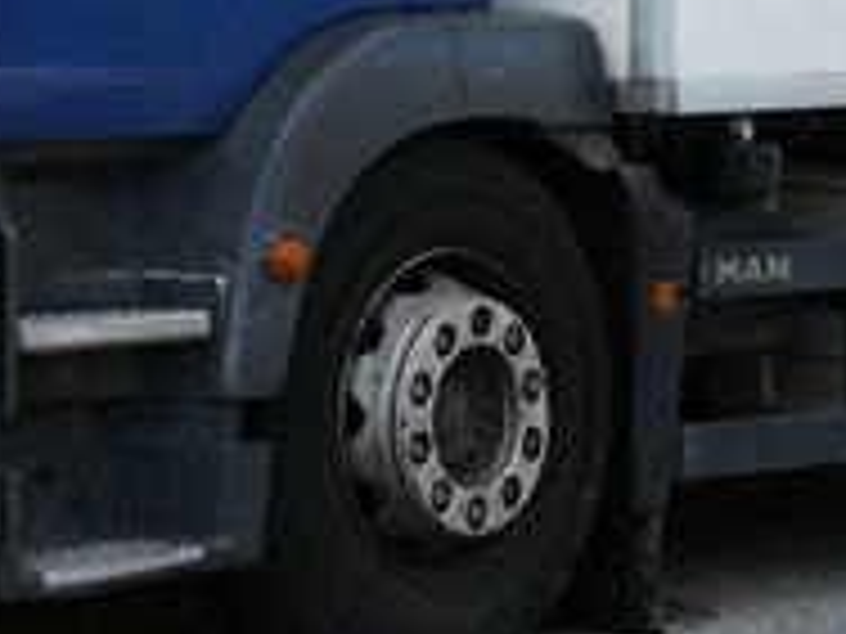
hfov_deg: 10.6
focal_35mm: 187
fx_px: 4570
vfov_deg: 7.8
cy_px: -238
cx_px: 324
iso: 80
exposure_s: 1/200
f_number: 3.9
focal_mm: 7.8
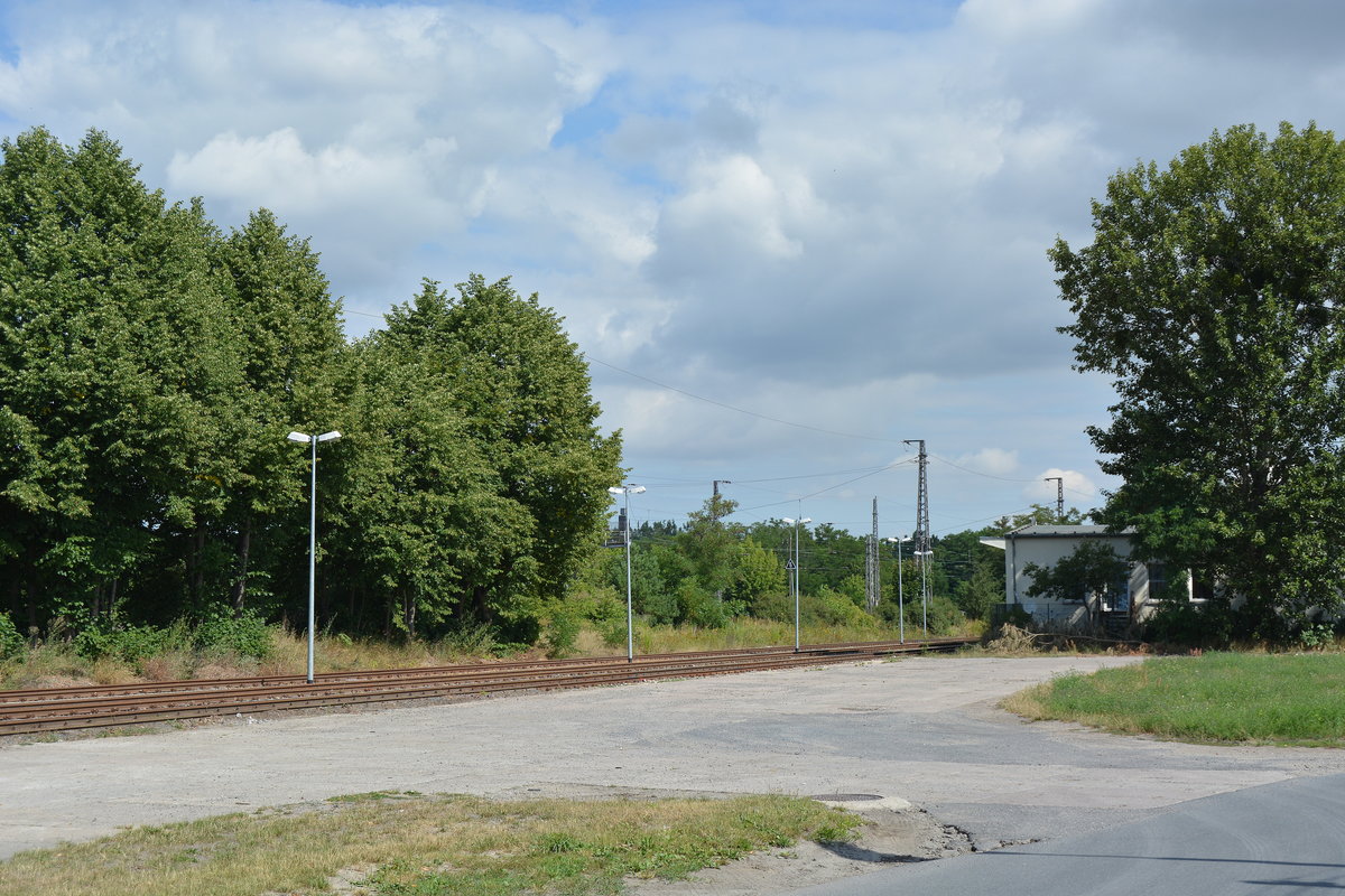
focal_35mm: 57
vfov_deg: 23.8
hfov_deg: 35.1
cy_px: 448
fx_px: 2129
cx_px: 672
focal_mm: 38
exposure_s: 1/640
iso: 250
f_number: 8
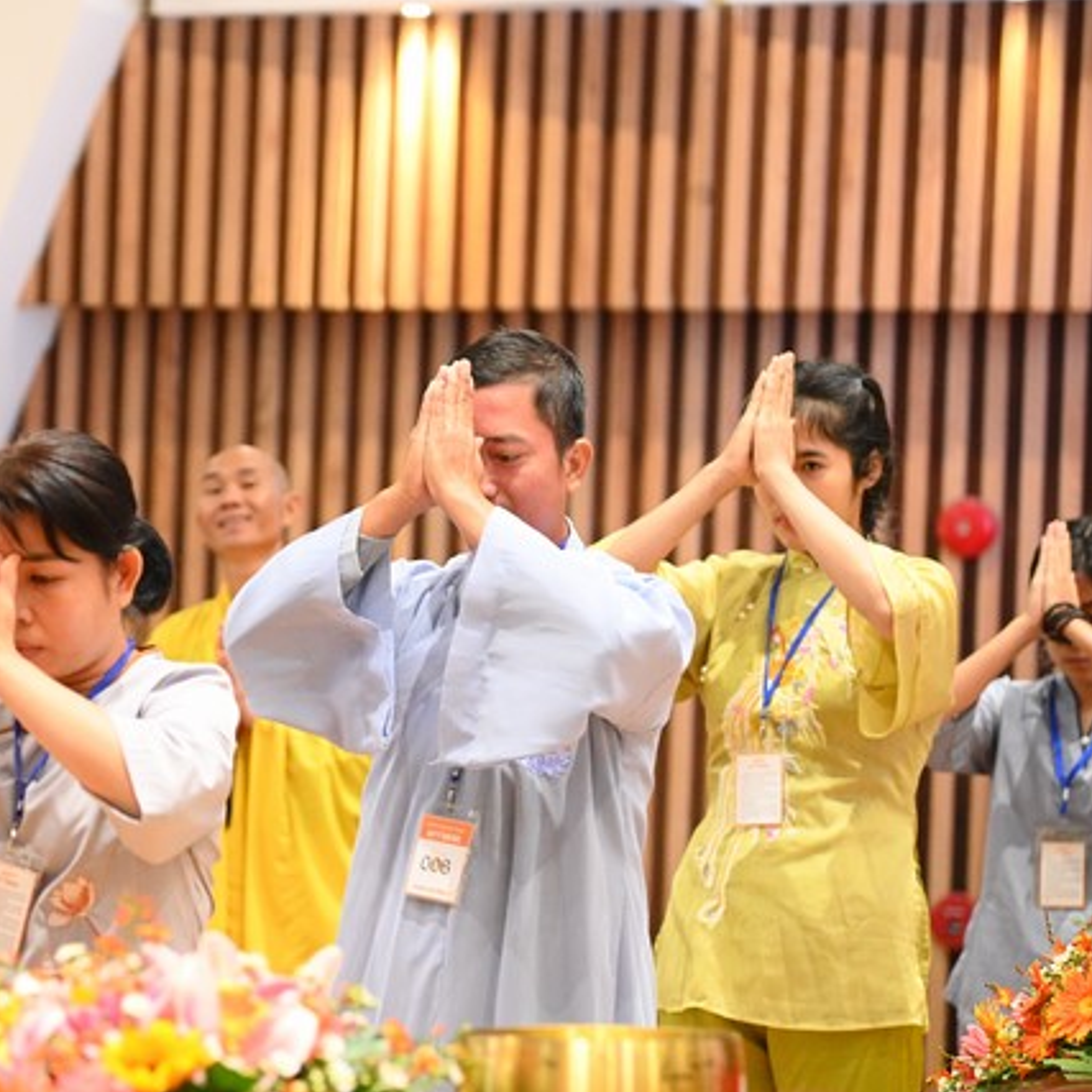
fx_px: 5532
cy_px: 547
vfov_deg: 11.3
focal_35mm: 155
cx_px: 327
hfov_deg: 11.3
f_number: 4
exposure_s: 1/160
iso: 8000
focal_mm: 120
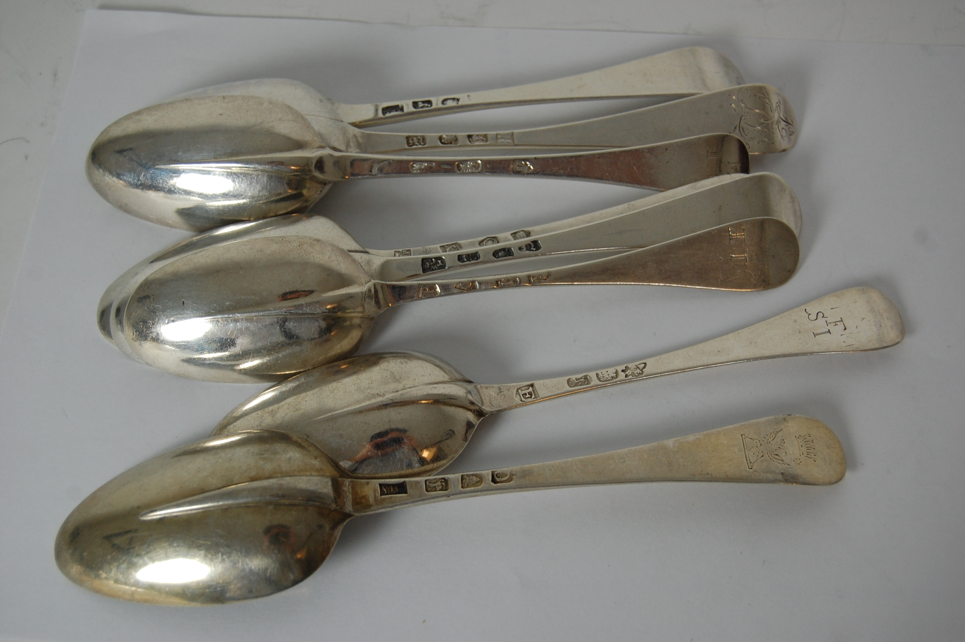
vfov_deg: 23.7
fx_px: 1527
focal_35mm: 57
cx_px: 482
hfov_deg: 35.1
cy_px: 321
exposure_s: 1/125
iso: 400
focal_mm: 38
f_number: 5.6
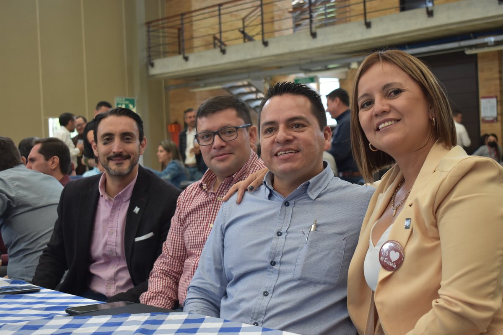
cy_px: 168
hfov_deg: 35.1
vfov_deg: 23.8
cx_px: 252
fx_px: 796
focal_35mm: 57
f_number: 4.8
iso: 800
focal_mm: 38
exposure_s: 1/60
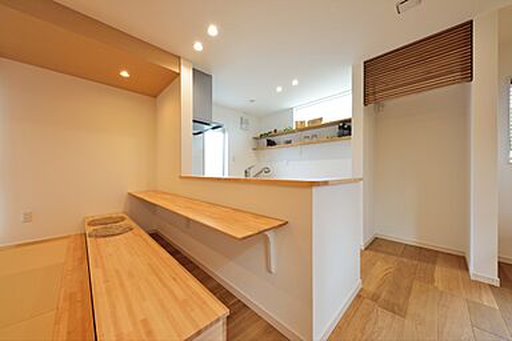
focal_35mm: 12
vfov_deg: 90.0
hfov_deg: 112.6
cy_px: 170
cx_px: 256
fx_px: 171
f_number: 10
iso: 100
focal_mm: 12
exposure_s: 1/6
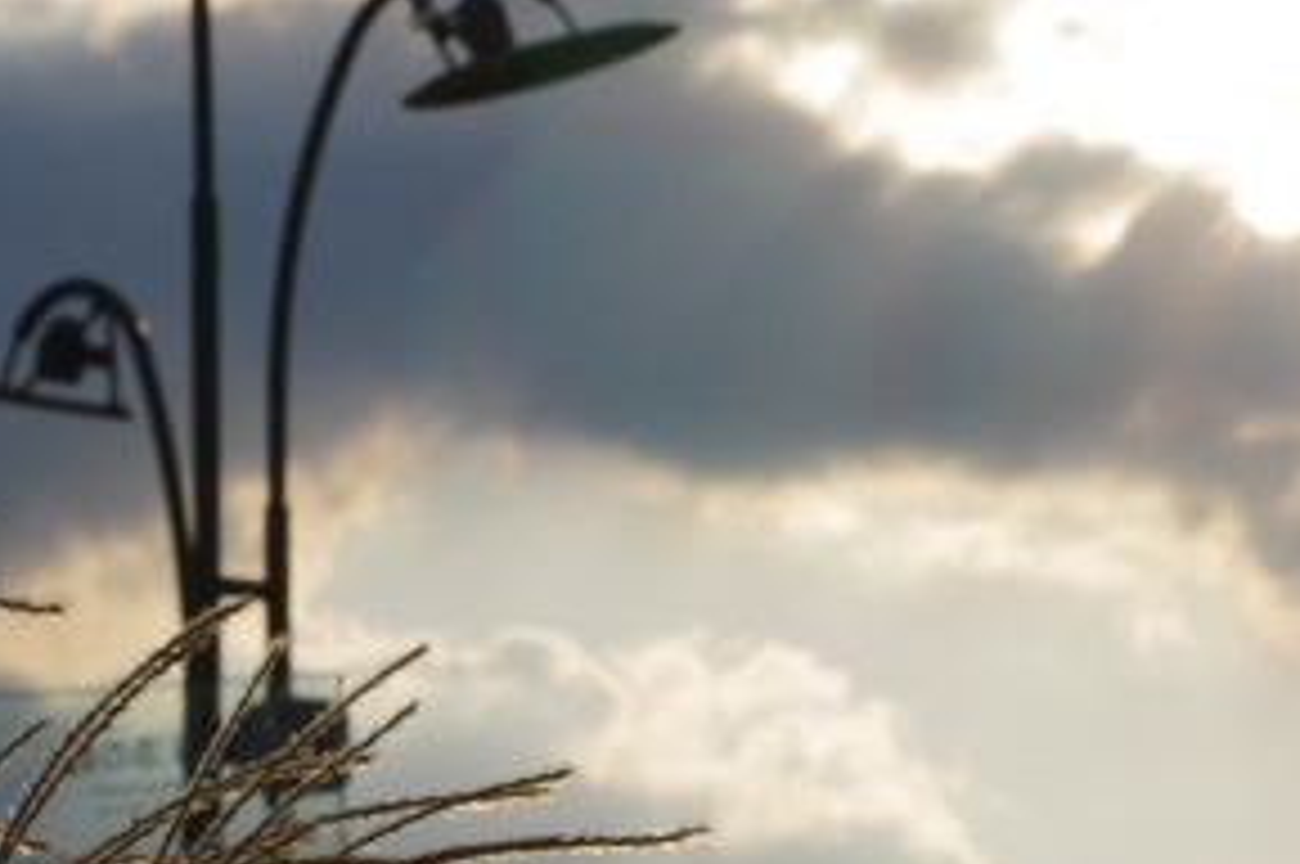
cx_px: 477
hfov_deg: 7.7
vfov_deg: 5.2
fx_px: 9595
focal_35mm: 266
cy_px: 518
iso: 200
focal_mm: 50
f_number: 11
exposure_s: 1/640
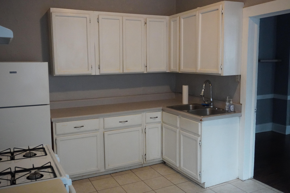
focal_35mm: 33
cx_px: 145
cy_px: 96
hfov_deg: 57.2
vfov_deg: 40.0
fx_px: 266
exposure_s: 1/160
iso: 6400
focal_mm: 22
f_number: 4
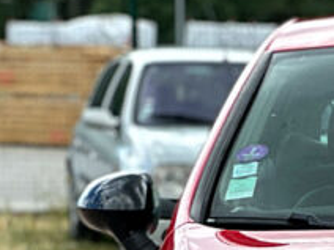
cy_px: 349
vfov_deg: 5.1
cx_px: 529
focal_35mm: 290
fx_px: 2798
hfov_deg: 6.7
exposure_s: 1/237
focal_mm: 9
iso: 25
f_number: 2.8
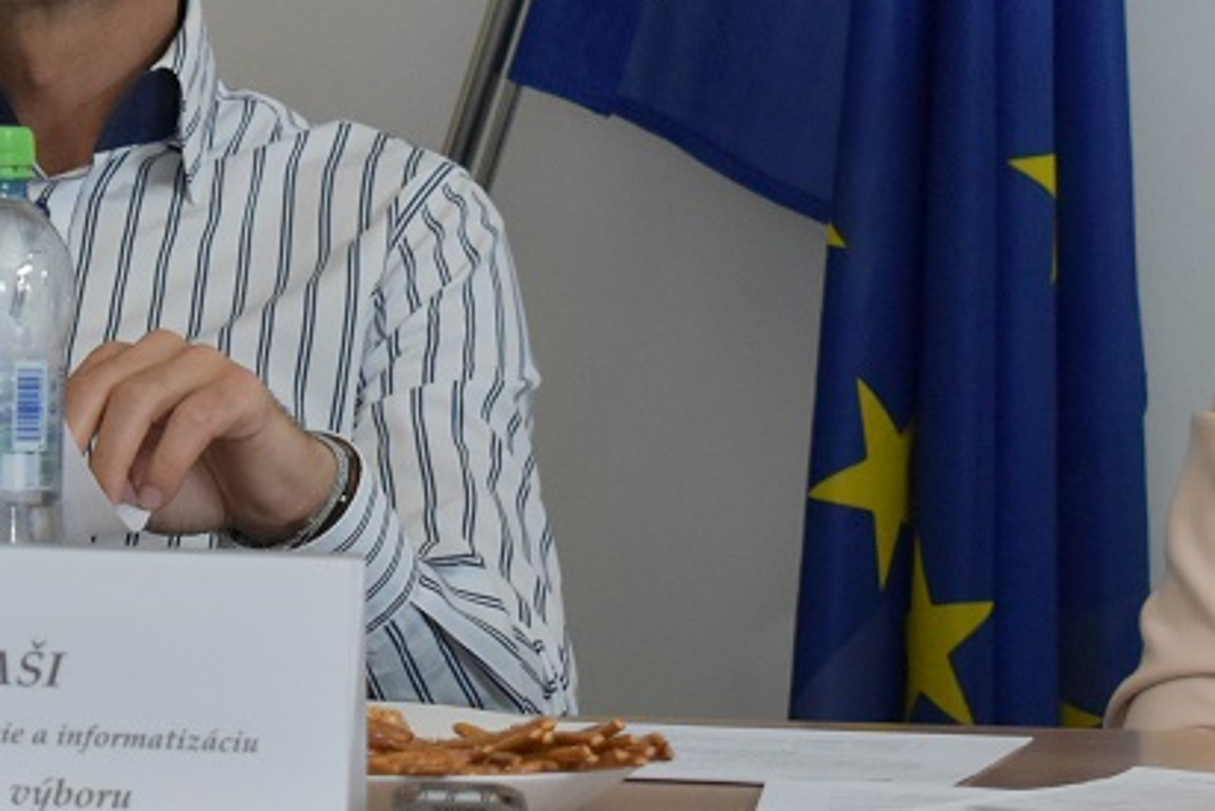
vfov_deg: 6.0
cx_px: 475
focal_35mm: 227
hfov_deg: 9.1
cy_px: -109
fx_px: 7664
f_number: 5.6
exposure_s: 1/30
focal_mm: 52
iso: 2000
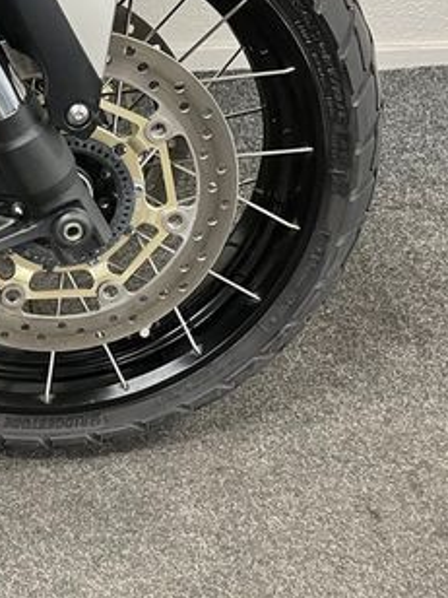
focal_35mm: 54
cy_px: 140
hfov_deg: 25.7
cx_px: 6
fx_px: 932
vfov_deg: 34.7
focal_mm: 5.1
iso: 400
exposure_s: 1/50
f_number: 1.6
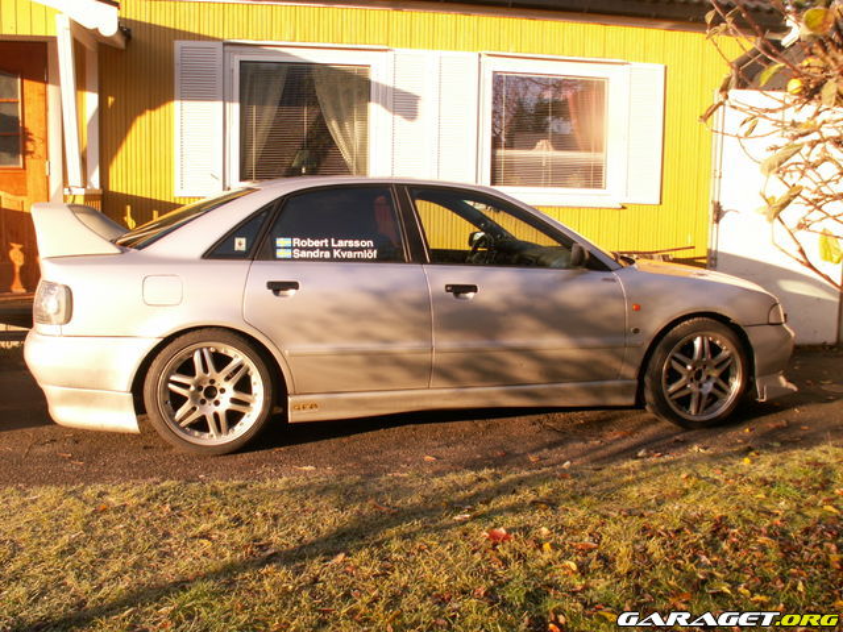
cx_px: 422
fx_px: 852
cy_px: 316
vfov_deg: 40.7
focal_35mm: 35
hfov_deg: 52.6
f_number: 5
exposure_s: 1/100
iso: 50
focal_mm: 5.86
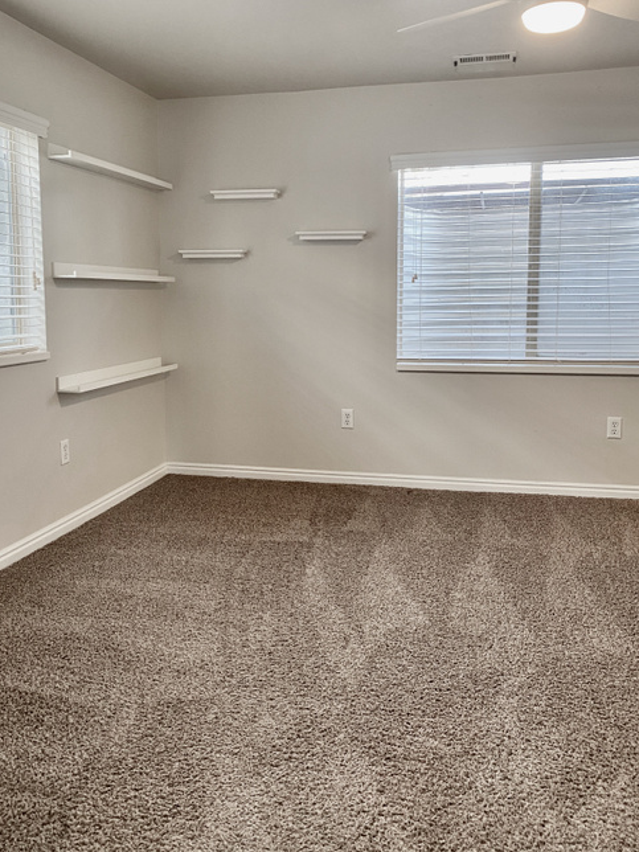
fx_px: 763
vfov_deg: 58.1
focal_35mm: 31
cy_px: 360
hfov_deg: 45.4
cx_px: 288
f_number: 1.8
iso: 100
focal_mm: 4.25
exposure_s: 1/60
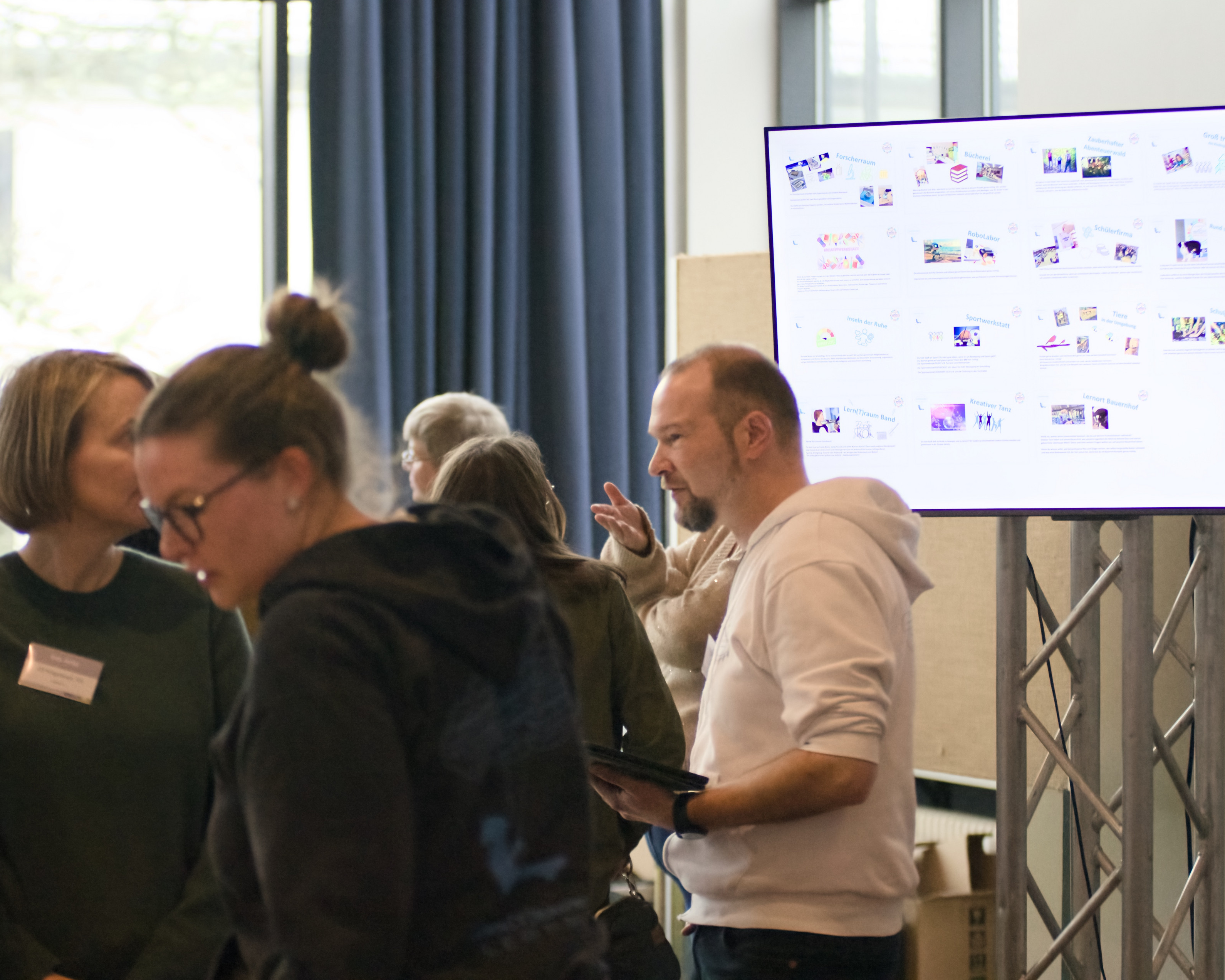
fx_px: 4931
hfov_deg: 14.2
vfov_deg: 11.4
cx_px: 581
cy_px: 488
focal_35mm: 136
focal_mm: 80
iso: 6400
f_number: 2.8
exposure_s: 1/640
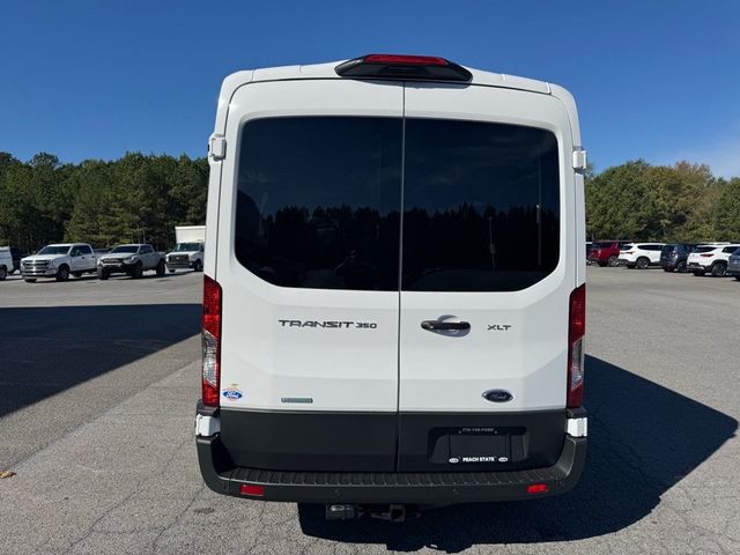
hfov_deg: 71.6
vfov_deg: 56.8
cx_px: 370
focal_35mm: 24
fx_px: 513
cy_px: 278
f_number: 1.78
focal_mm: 6.76
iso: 80
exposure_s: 1/9009
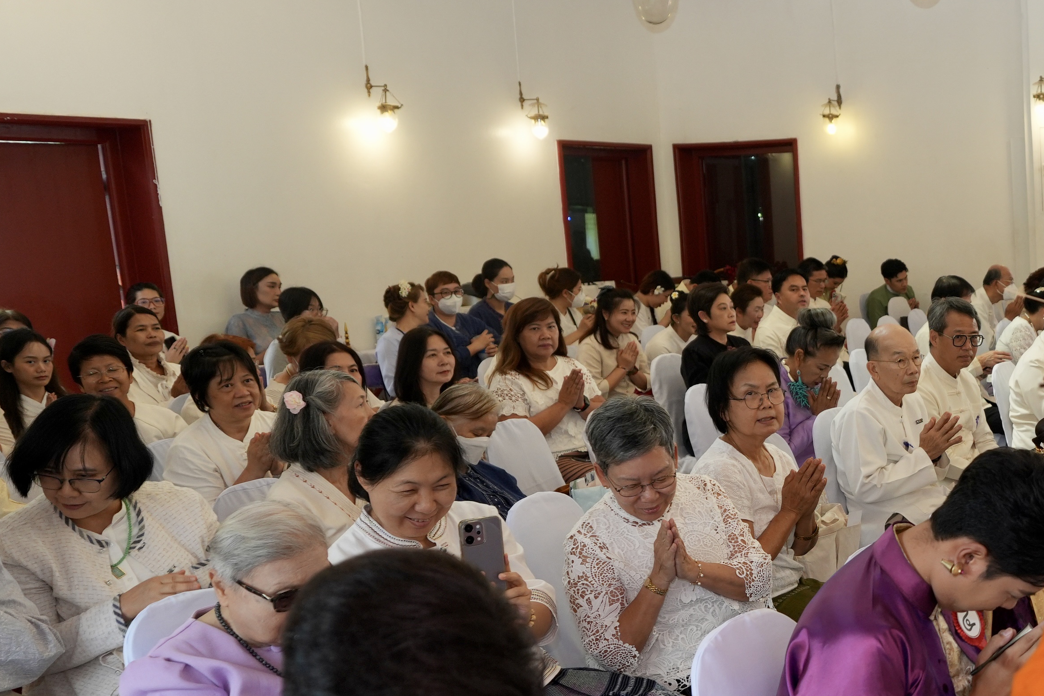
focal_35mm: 48
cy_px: 487
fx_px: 1392
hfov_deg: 34.4
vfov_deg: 27.8
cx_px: 1200
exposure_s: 1/250
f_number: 2.8
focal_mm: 18
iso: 400
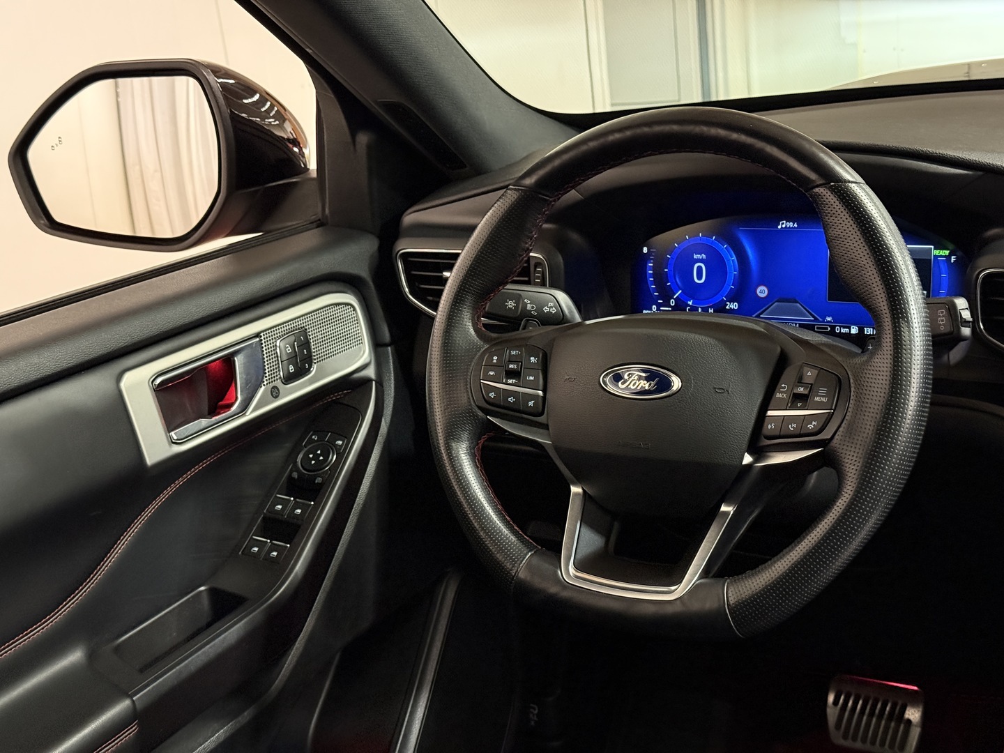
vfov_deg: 30.3
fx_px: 1392
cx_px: 502
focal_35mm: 48
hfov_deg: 39.7
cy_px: 376
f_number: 1.78
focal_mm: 6.76
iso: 500
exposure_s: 1/40
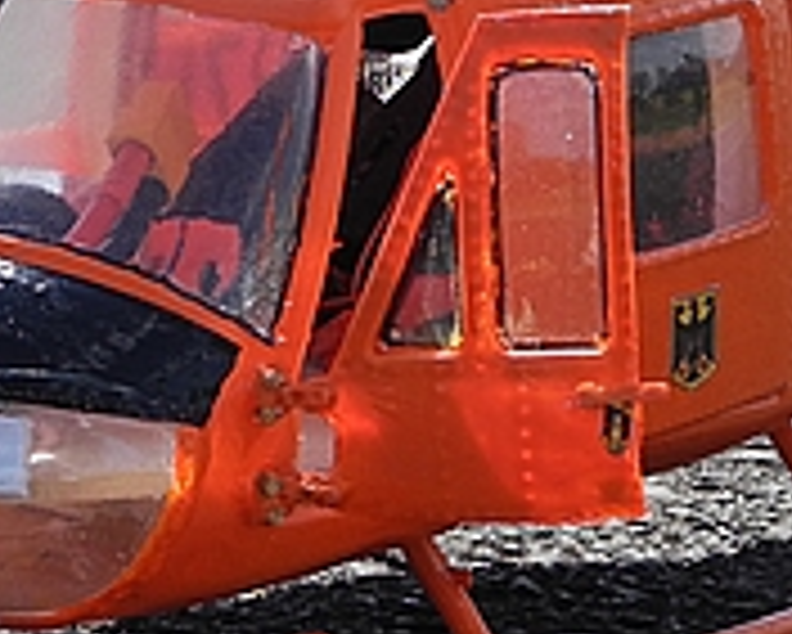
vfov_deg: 7.7
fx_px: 4691
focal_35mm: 200
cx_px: 94
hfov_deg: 9.6
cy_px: 238
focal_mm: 9.7
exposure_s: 1/602
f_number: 3.5
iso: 100
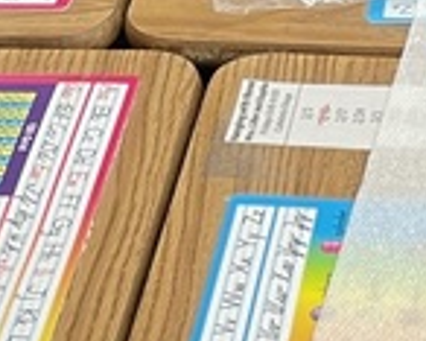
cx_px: 195
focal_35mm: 178
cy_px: -189
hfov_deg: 10.8
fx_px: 2246
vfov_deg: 8.5
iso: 80
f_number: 1.6
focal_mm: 4.2
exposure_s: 1/60
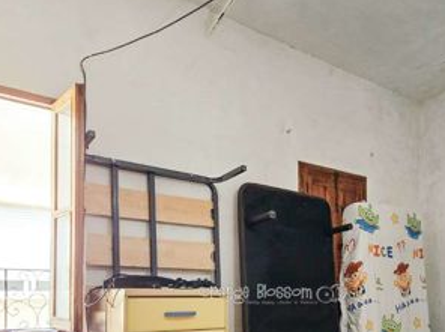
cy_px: 293
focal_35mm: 31
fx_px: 398
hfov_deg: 57.8
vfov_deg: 42.0
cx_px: 273
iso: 160
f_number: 2.2
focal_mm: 2.2
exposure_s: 1/50
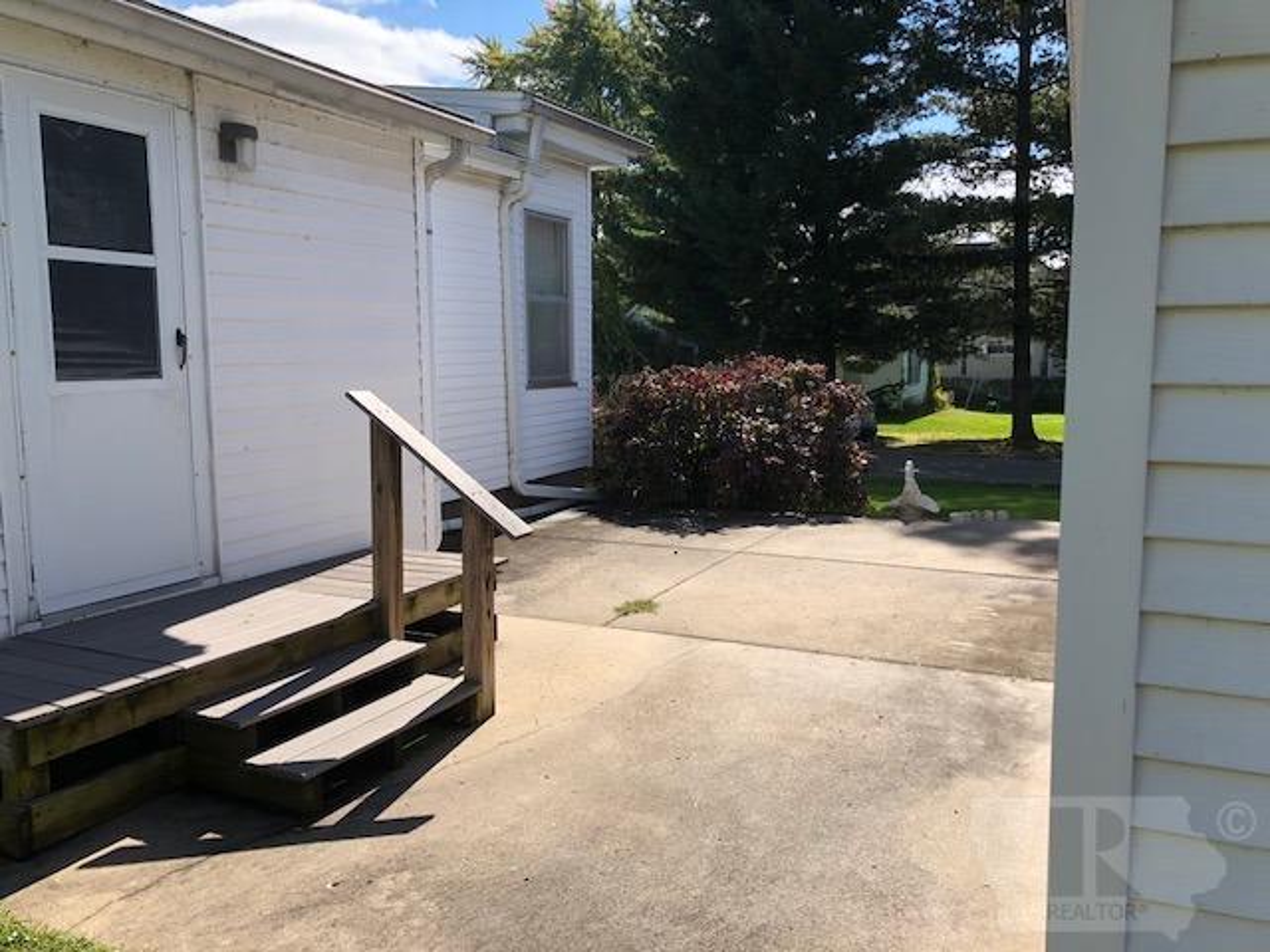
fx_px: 1027
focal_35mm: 28
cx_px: 635
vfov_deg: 49.7
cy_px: 476
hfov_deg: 63.4
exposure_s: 1/1263
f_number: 1.8
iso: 20
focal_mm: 3.99
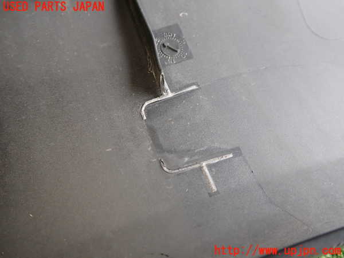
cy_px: 129
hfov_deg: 60.0
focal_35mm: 30
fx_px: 298
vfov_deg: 46.8
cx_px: 172
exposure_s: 1/60
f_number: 2.3
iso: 125
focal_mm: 5.4
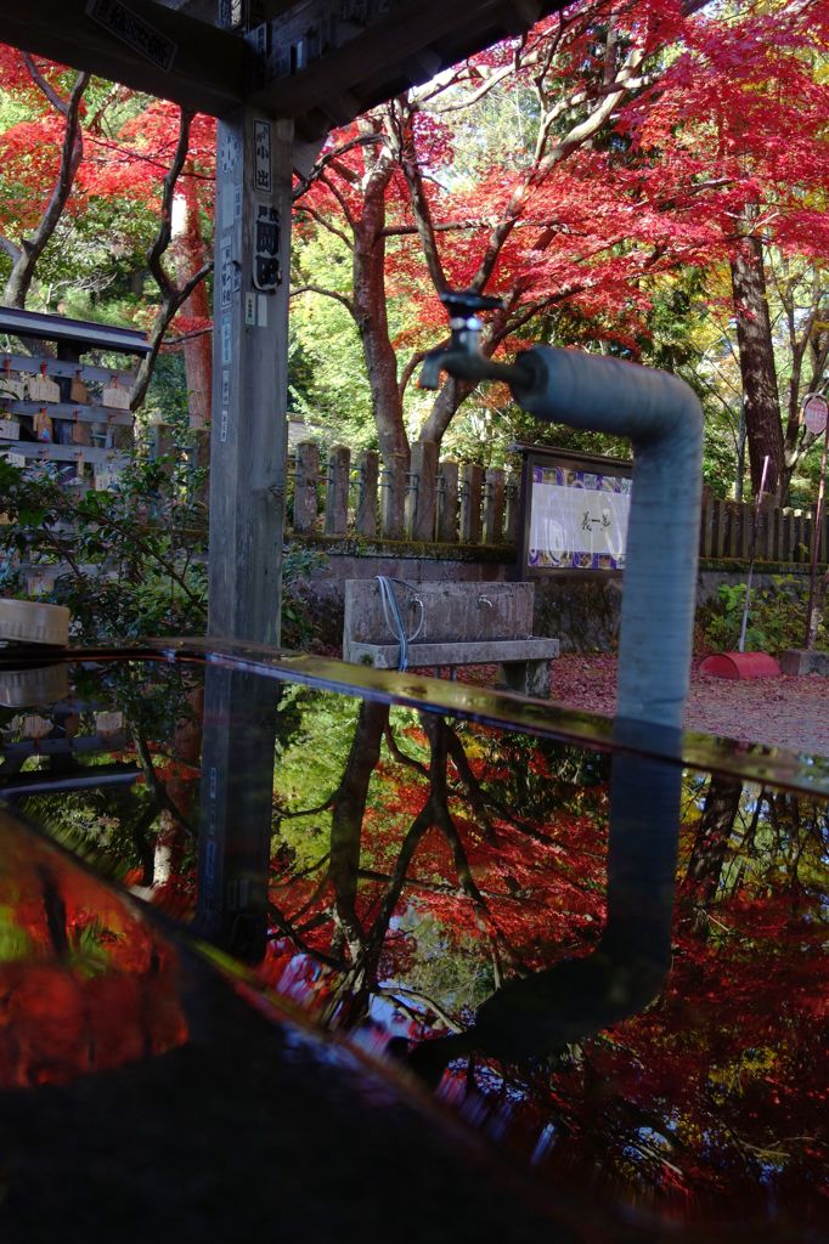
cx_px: 414
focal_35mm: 28
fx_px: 968
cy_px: 622
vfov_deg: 65.5
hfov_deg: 46.4
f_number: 2
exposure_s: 1/200
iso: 125
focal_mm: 10.4
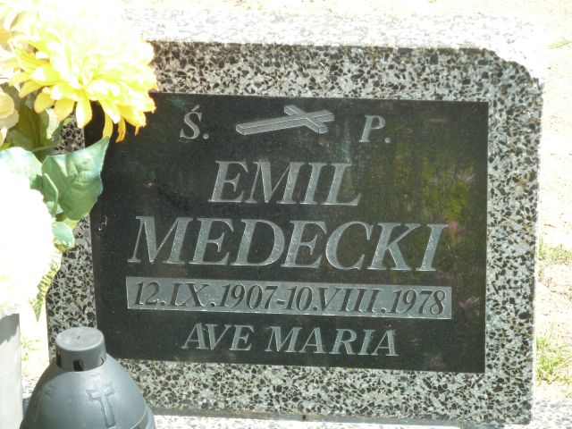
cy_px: 214
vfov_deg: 11.6
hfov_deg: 15.4
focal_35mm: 128
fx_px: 2115
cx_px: 286
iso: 125
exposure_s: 1/100
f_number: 4.4
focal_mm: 21
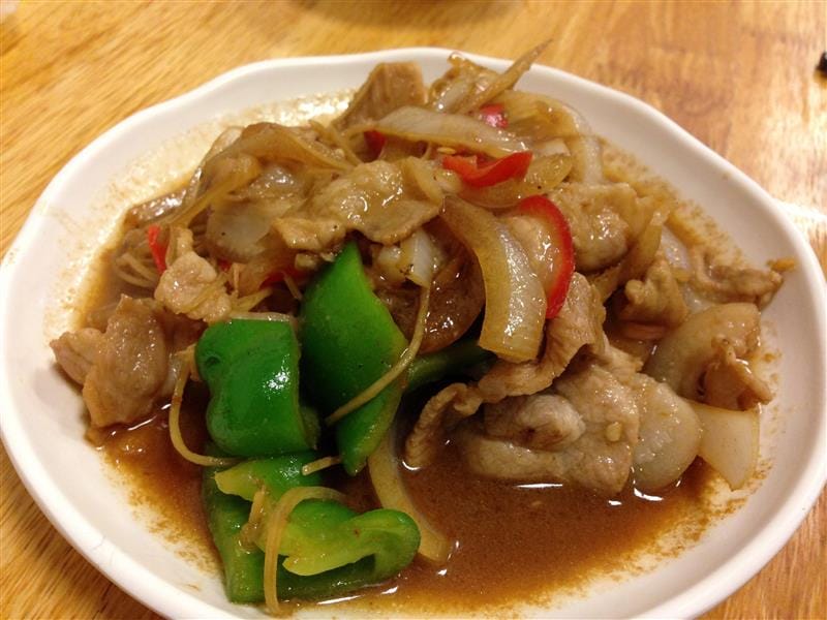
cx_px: 414
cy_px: 310
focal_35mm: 33
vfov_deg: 42.9
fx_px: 788
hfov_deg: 55.4
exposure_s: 1/20
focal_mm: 4.12
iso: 160
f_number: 2.4
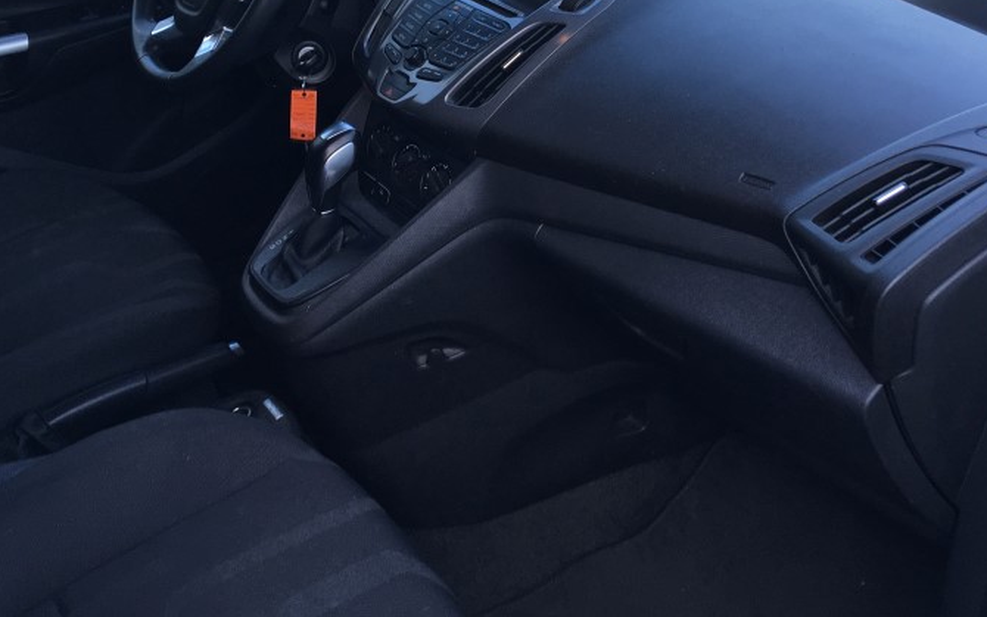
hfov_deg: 42.6
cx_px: 513
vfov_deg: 26.8
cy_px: 100
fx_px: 1264
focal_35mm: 47
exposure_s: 1/120
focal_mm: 4.15
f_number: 2.2
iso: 40
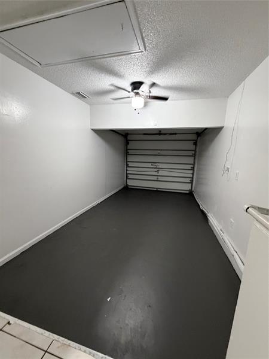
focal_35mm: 14
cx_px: 134
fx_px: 145
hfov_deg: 85.7
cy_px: 180
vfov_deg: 102.1
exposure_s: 1/60
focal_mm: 2.22
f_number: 2.2
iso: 500
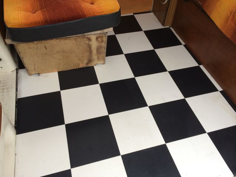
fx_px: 205
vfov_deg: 46.8
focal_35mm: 30
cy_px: 88
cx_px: 118
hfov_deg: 60.0
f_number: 2.2
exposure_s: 1/60
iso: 40
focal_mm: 4.12
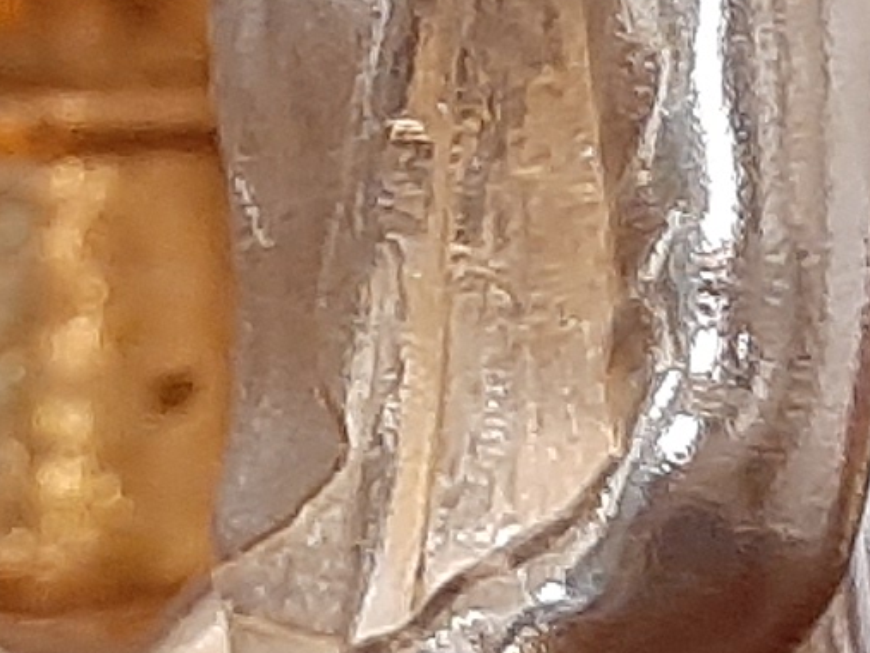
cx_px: 132
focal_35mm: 207
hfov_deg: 9.5
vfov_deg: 7.2
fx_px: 5205
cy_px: 294
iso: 250
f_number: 1.7
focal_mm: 3.93
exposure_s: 1/25
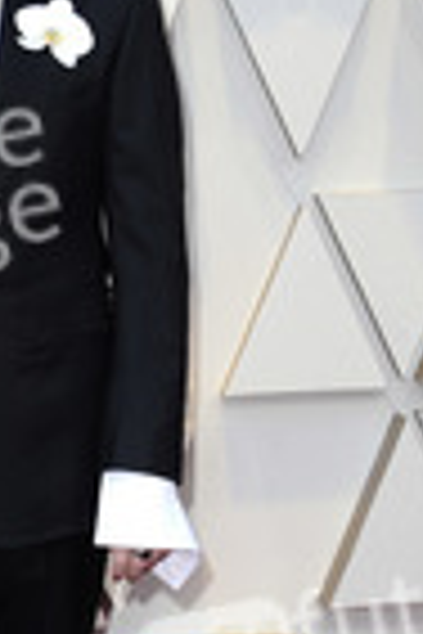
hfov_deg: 10.0
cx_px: -38
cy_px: 441
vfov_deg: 15.0
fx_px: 2397
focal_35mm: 136
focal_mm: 48
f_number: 8
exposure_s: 1/250
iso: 800
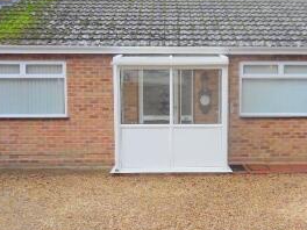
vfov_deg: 27.5
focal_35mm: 53
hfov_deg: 35.9
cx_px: 199
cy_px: 125
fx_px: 470
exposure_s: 1/125
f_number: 3.3
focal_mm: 4.2
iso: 80
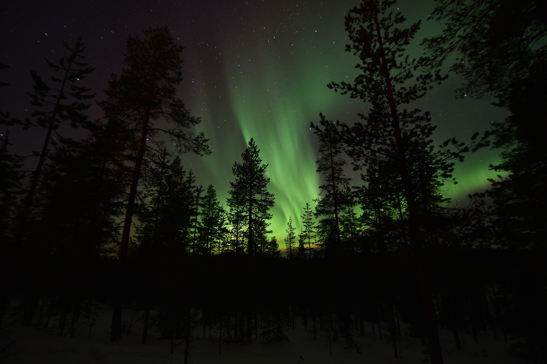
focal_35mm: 16
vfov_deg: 72.1
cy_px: 182
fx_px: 251
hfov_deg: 95.0
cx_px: 274
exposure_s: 20
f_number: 2.8
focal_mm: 11
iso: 400
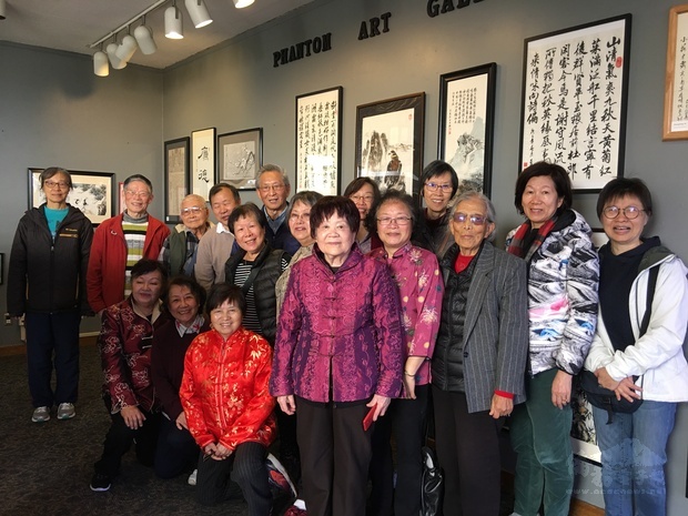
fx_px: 576
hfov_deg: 61.7
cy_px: 258
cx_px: 344
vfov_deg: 48.2
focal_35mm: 29
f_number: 2.2
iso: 50
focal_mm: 4.15
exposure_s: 1/15
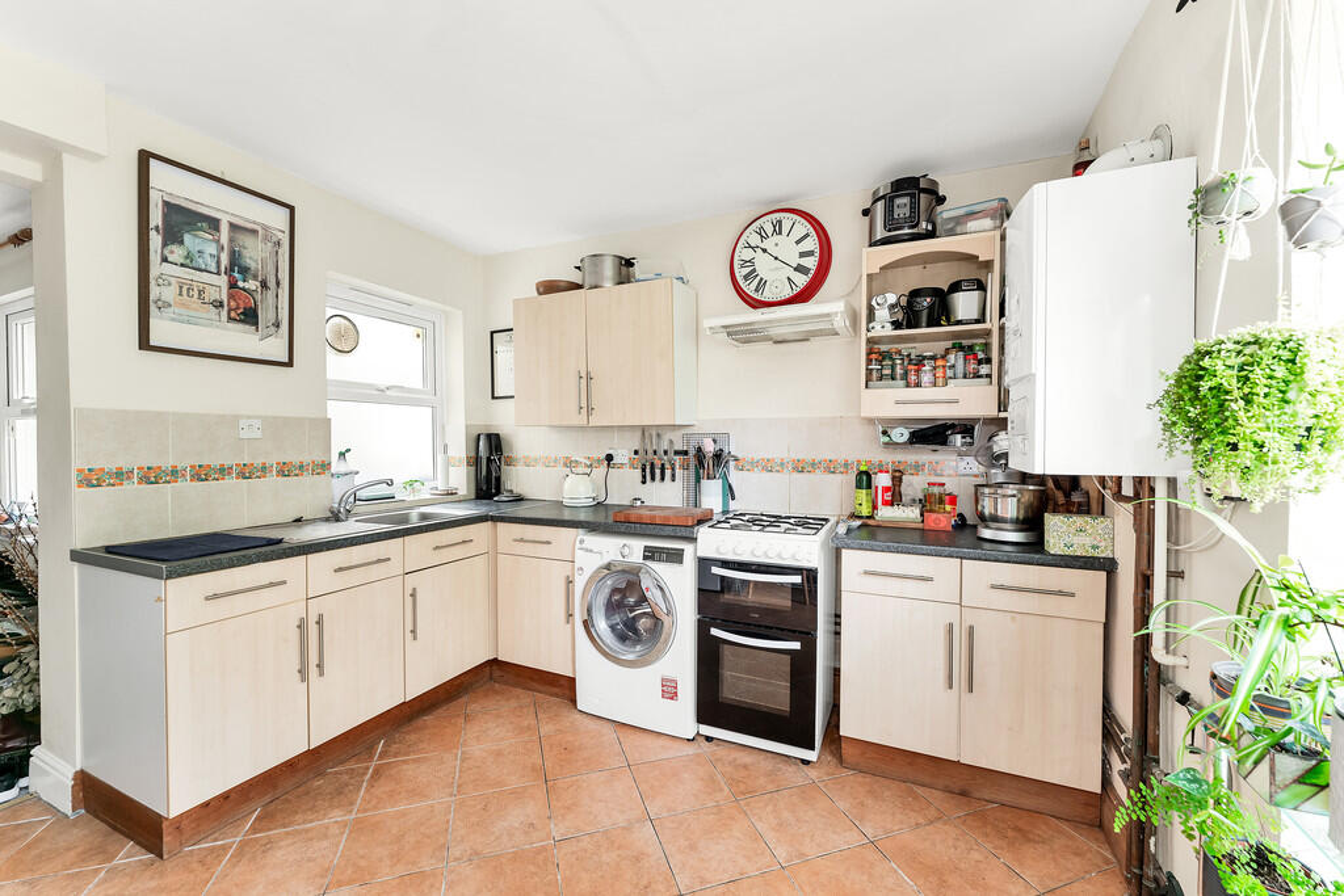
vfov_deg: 81.2
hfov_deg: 104.2
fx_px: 523
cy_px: 448
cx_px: 672
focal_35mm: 14
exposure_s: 1/3
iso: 320
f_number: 6.3
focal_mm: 14
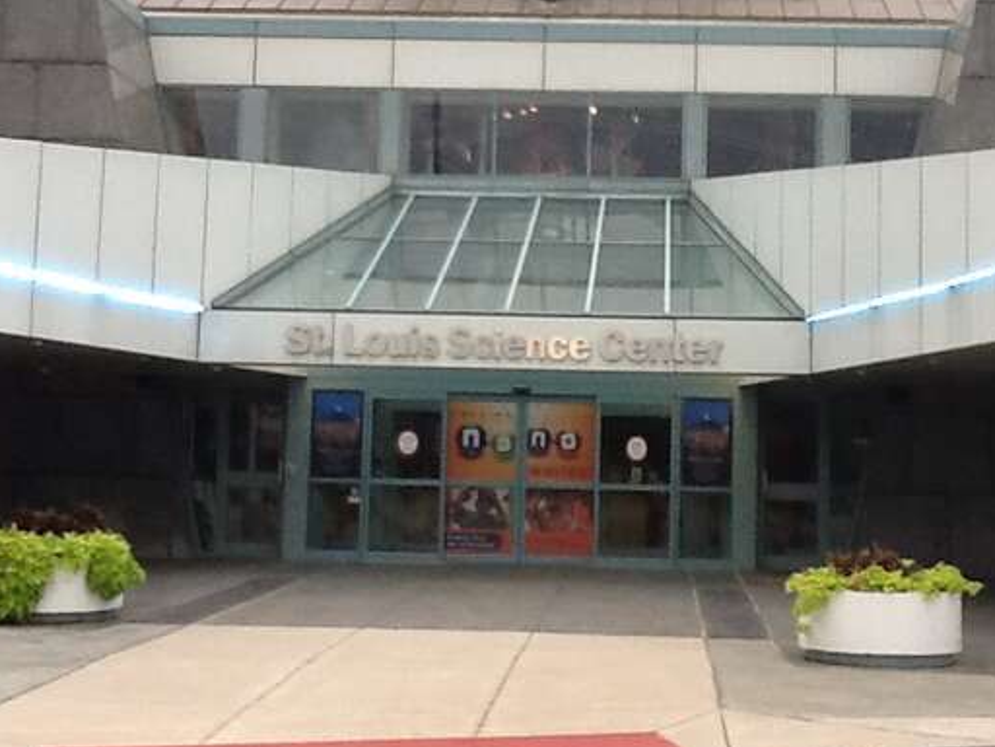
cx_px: 665
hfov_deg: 37.8
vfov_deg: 29.0
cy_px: 302
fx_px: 1437
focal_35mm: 50
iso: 80
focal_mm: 2.03
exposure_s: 1/40
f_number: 2.4
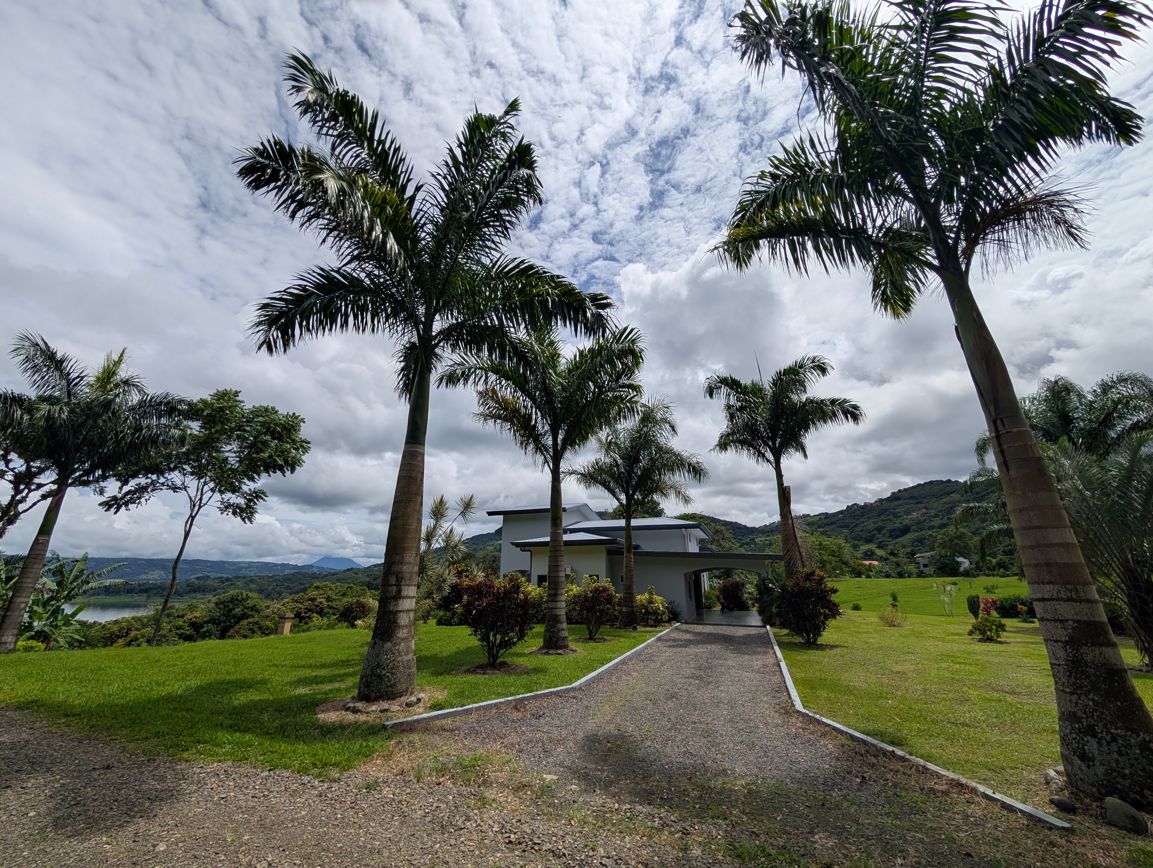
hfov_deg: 110.5
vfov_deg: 94.6
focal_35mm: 12
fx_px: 400
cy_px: 434
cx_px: 576
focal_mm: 2.02
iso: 54
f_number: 1.7
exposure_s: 1/8333
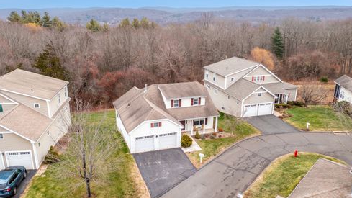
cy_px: 113
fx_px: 280
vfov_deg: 38.9
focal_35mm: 30
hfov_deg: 64.3
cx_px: 174
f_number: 4.5
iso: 100
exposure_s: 1/200
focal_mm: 10.26
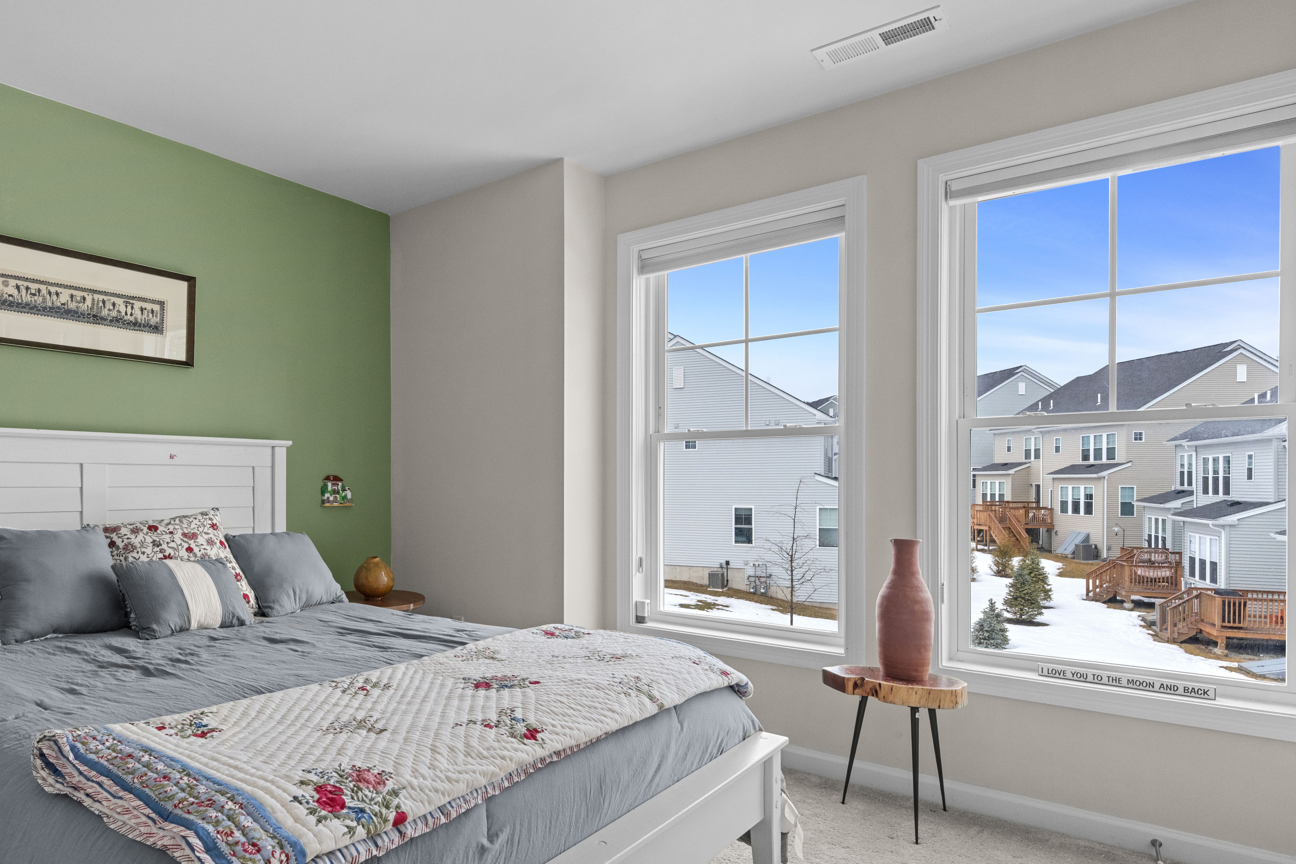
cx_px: 456
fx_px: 794
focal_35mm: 22
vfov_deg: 57.0
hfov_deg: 76.5
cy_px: 485
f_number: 11
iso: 1600
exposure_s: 1/50
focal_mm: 14.7
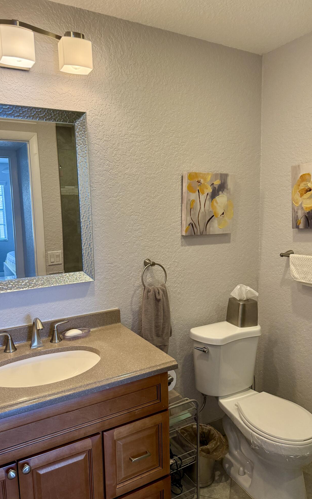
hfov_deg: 47.6
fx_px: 354
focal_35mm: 26
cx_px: 145
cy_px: 254
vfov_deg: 70.4
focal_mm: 6.76
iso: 200
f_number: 1.78
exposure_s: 1/158
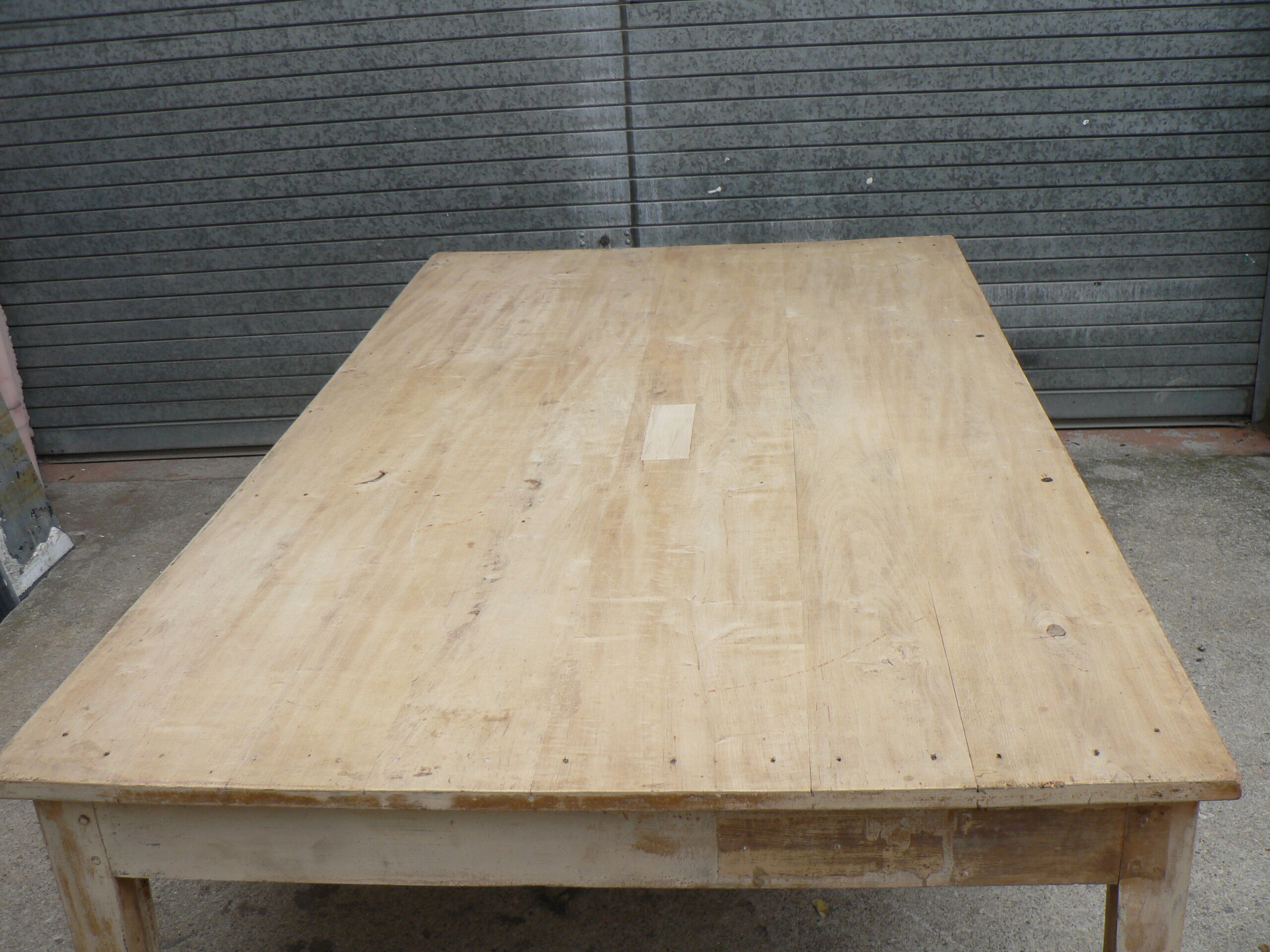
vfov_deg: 39.7
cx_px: 635
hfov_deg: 51.4
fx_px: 1321
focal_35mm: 36
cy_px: 476
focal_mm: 6
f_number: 2.8
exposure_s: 1/250
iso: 80
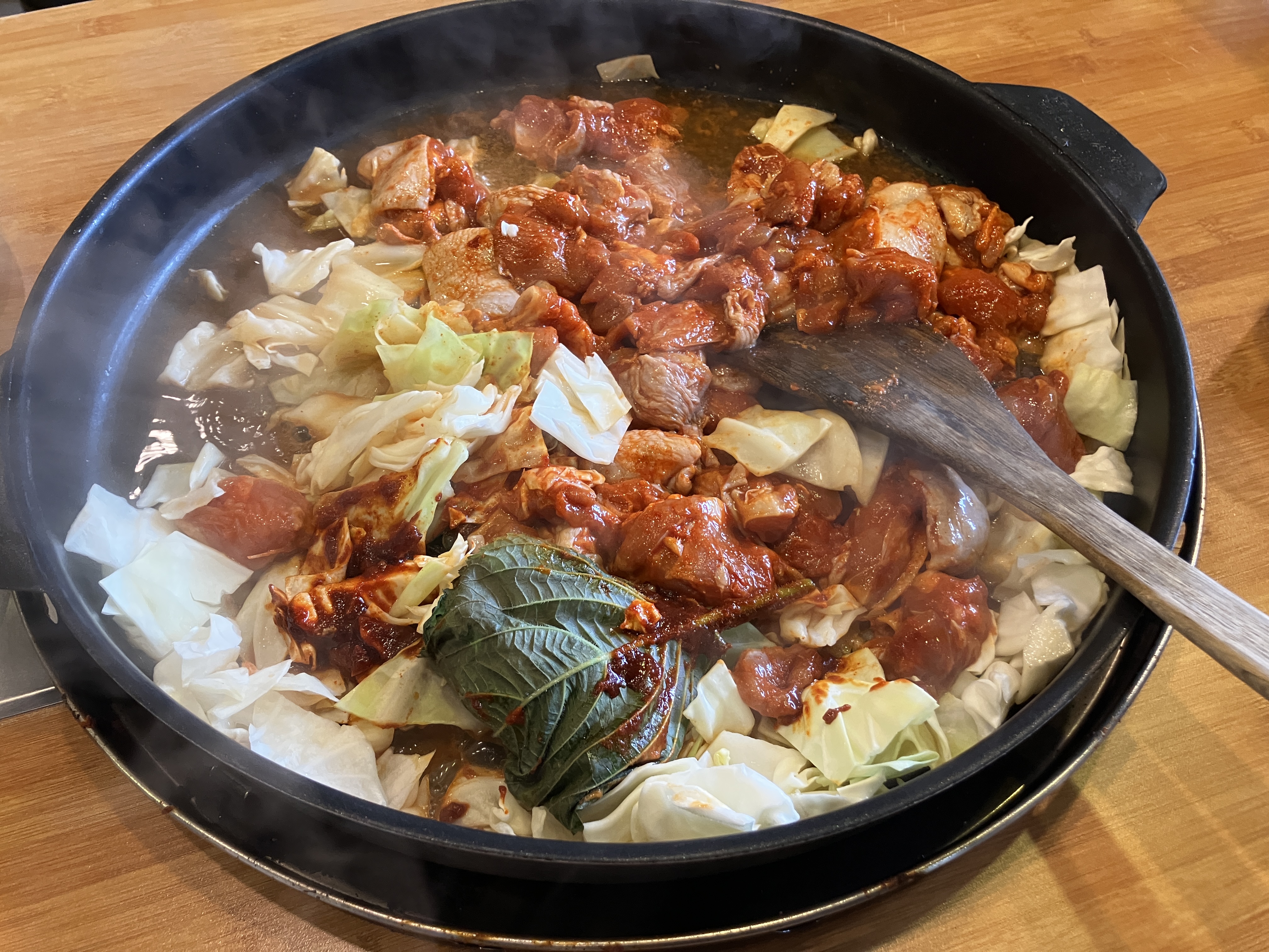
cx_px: 634
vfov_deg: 49.7
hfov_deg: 63.4
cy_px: 476
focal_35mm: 28
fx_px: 1026
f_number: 1.8
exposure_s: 1/60
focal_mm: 3.99
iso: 160
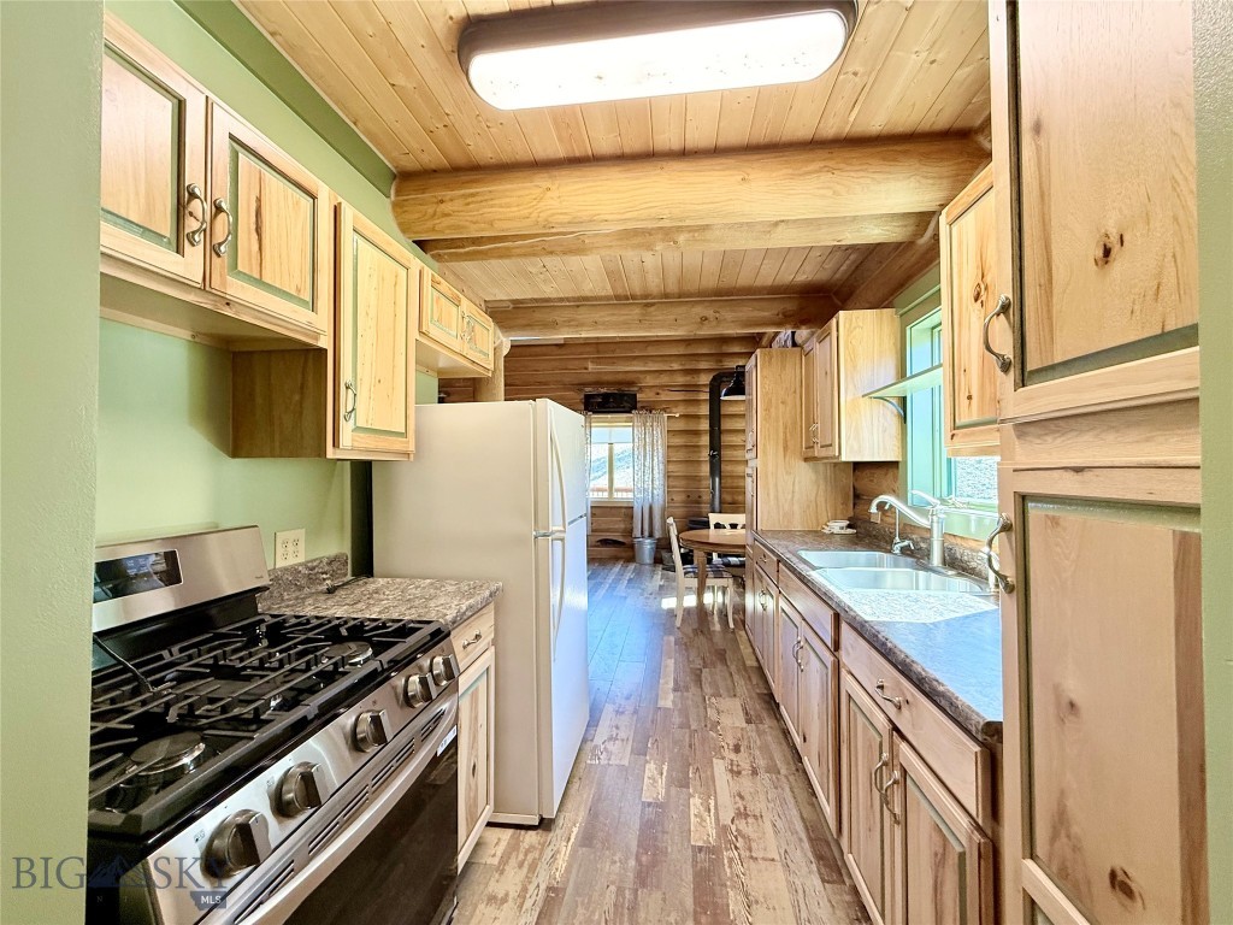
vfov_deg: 85.7
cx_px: 616
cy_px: 462
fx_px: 499
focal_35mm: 14
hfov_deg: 102.1
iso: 200
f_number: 2.2
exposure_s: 1/120
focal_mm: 2.22
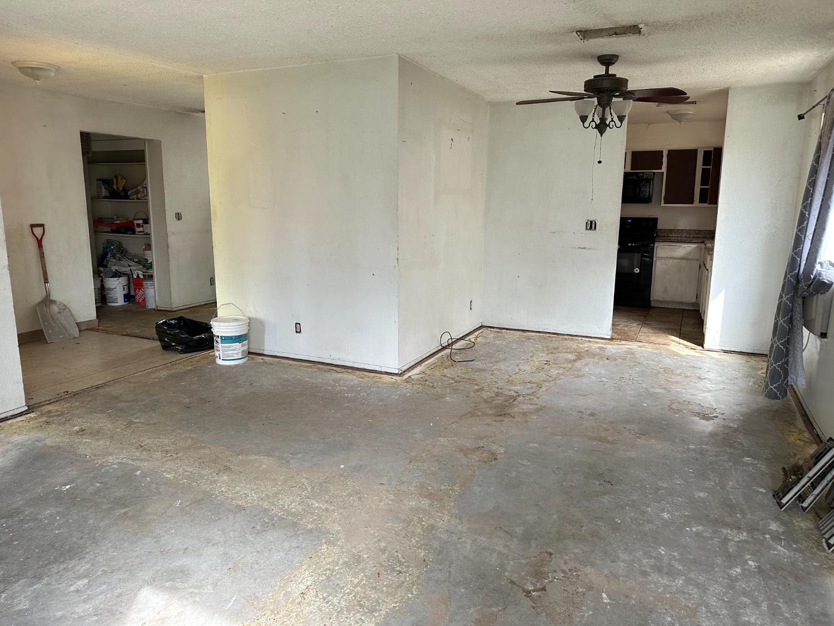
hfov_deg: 71.6
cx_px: 417
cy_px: 313
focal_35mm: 24
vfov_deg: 56.8
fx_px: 578
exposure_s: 1/121
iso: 200
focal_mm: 6.86
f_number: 1.78
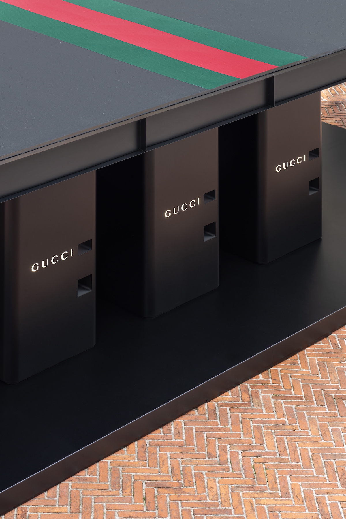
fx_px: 1514
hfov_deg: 13.0
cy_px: 260
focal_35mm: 105
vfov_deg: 19.5
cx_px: 173
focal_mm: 105
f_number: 16
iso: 100
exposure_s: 1.6
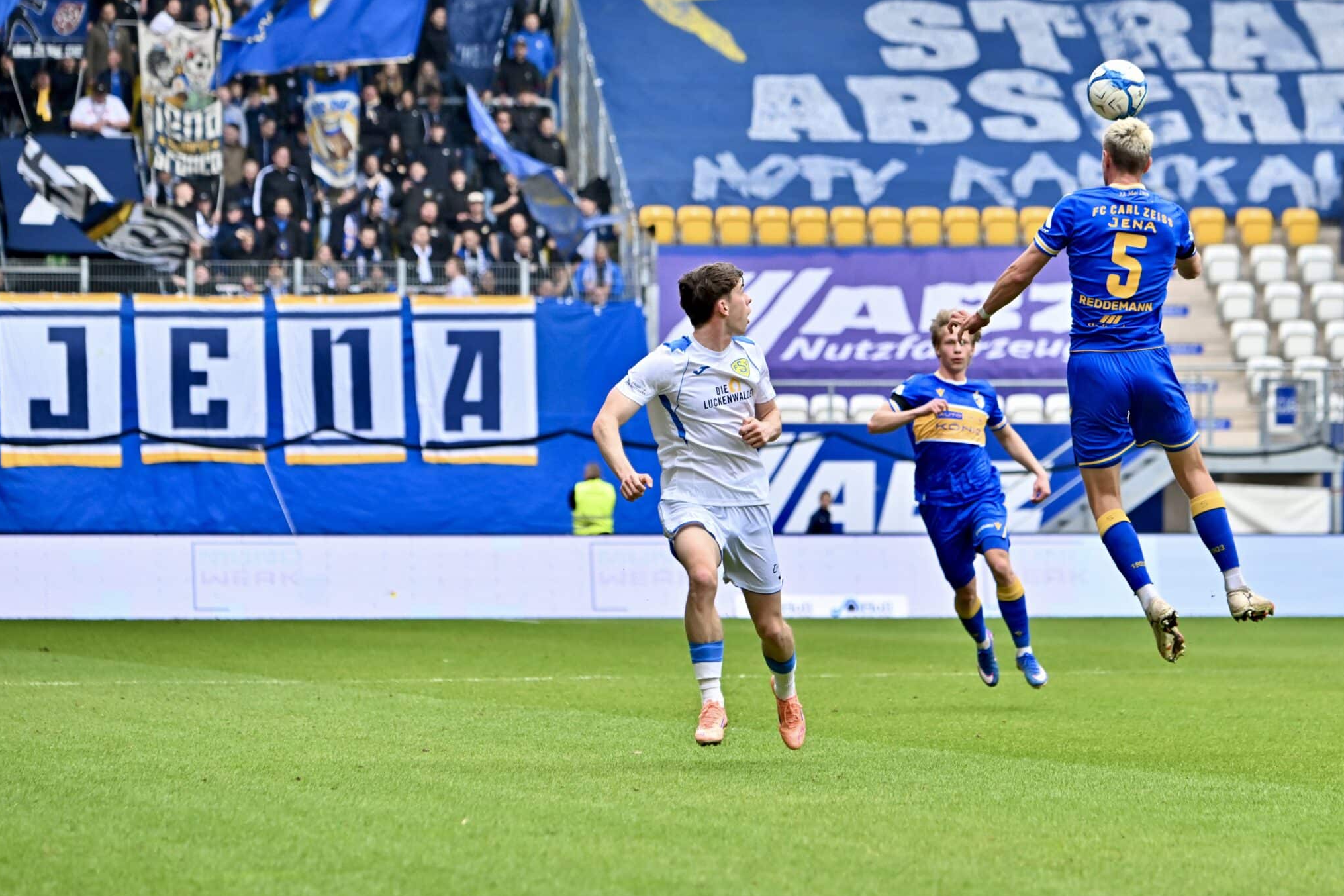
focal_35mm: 222
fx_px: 8287
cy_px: 451
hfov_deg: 9.3
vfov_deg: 6.2
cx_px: 676
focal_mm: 220
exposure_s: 1/1600
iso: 1250
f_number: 5.3
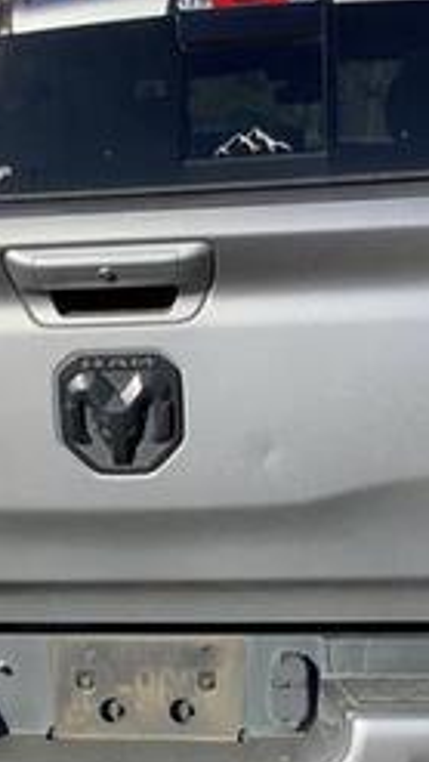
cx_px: 182
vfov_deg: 30.2
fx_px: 1395
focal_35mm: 69
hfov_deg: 17.5
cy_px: 540
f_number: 2.4
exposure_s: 1/1148
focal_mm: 3.3
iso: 25
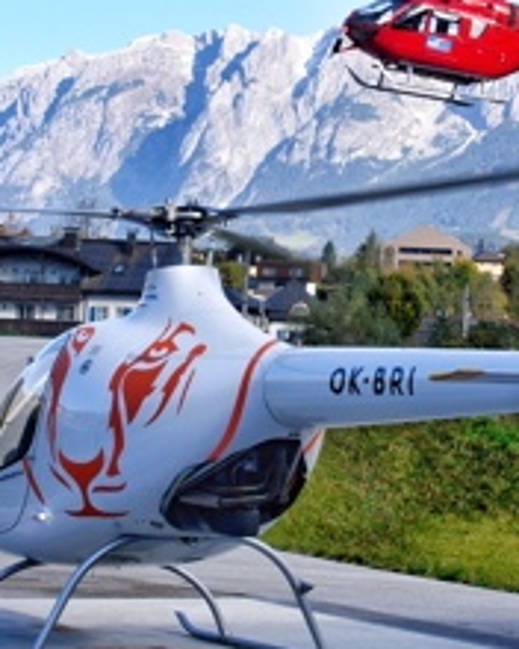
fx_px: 2458
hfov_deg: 12.1
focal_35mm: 128
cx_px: 295
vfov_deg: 15.0
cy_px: 242
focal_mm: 18.51
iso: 125
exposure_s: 1/320
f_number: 6.3
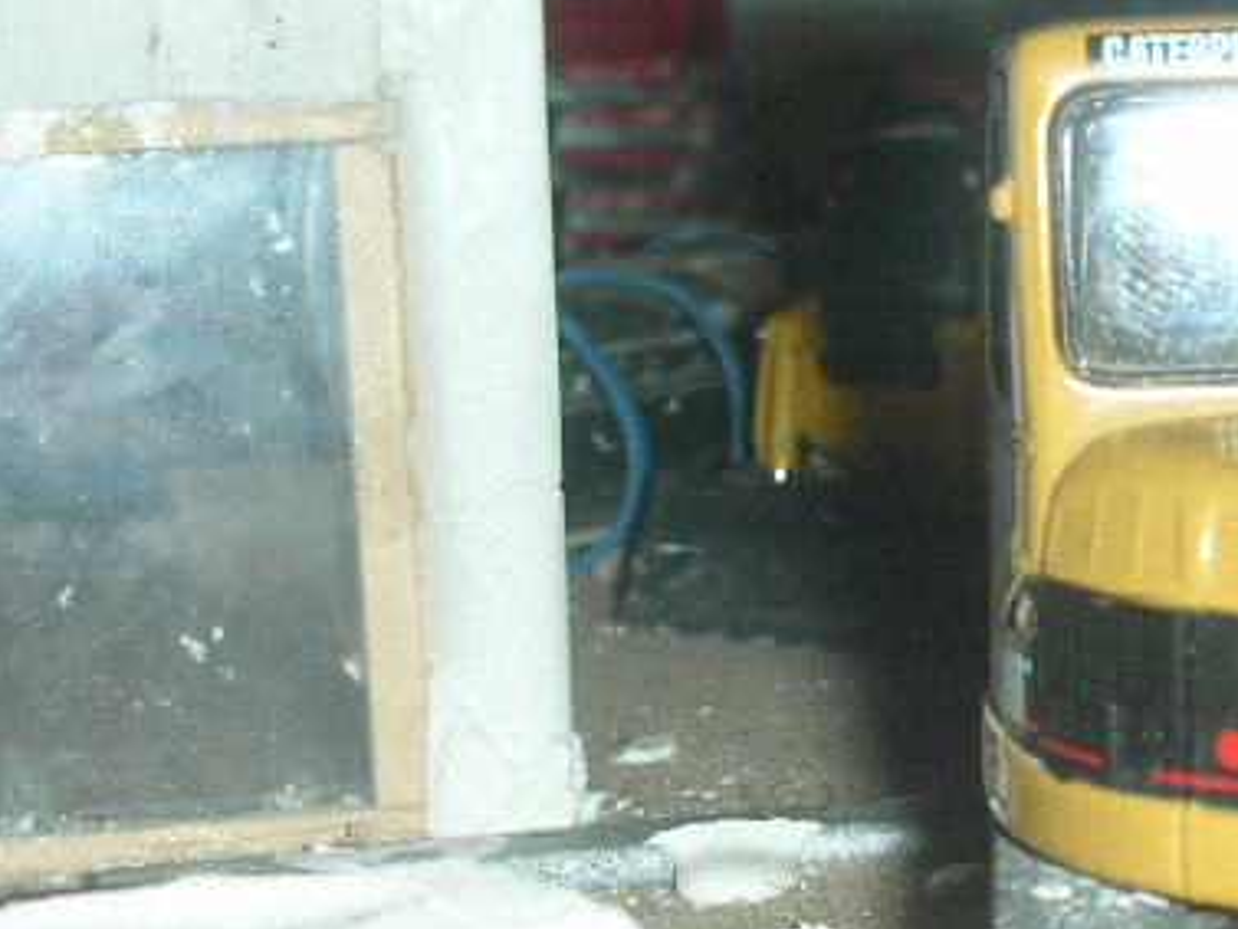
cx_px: 985
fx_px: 3399
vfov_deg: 15.6
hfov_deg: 20.4
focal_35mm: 95
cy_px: 574
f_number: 3
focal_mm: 5.8
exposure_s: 1/60.1
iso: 50
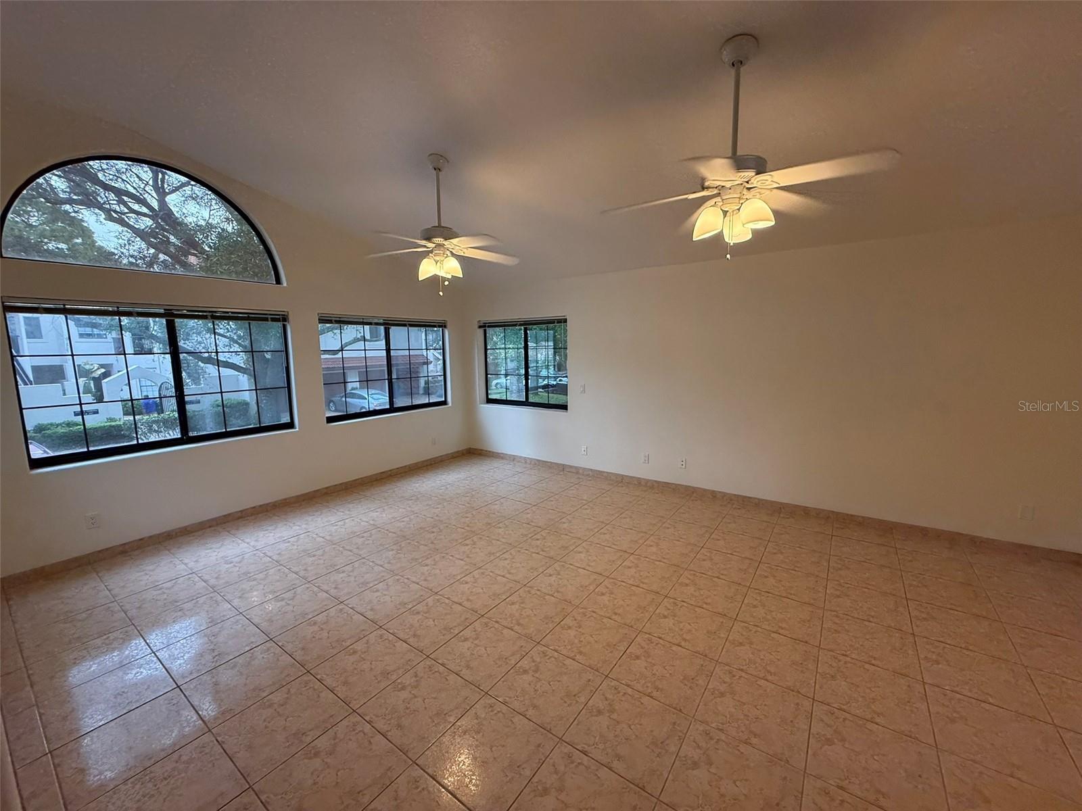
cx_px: 541
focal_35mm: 14
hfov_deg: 102.1
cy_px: 406
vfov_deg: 85.7
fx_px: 438
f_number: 2.2
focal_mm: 2.22
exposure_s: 1/120
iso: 160
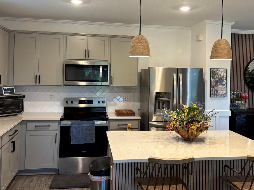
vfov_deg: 38.4
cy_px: 68
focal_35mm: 37
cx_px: 136
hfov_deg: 50.1
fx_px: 271
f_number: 1.6
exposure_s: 1/60
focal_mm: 5.96
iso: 125
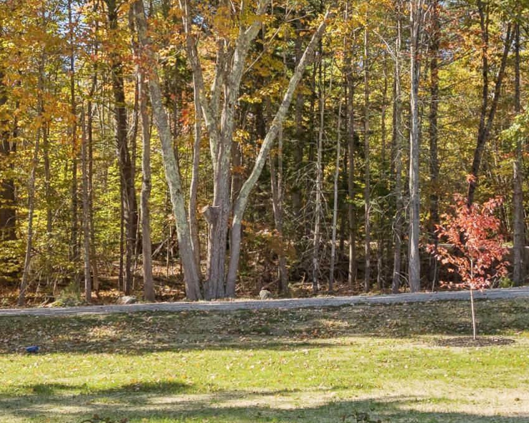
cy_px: 235
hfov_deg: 29.5
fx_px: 987
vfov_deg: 24.2
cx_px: 396
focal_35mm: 63
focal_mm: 19
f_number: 7.1
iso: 320
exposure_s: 1/320
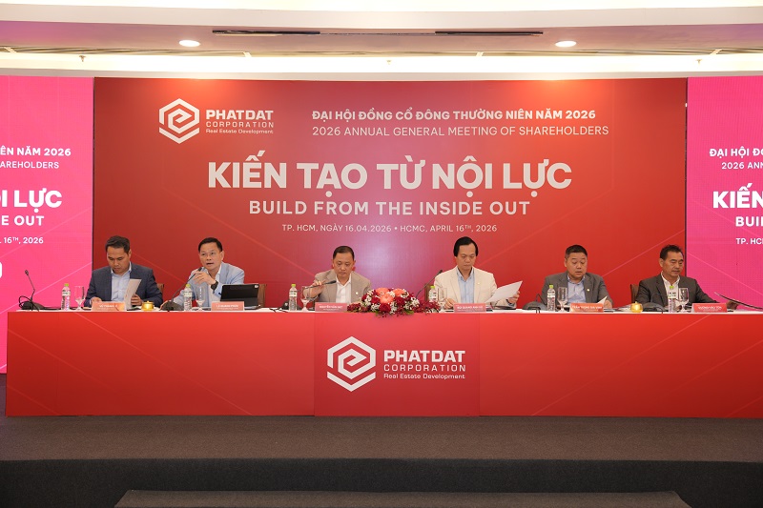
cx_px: 382
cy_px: 254
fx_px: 869
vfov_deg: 32.6
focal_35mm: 41
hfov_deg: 47.4
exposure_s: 1/100
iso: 640
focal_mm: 41
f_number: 3.2
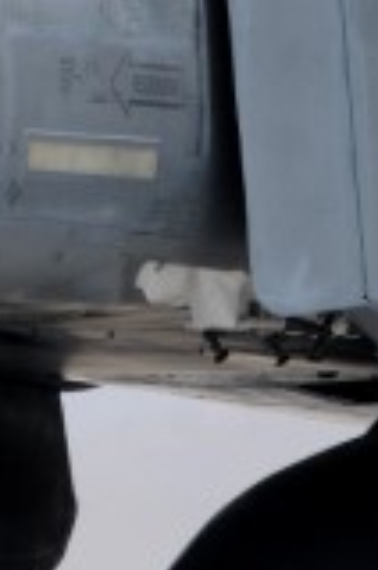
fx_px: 35589
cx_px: -52
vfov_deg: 0.9
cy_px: 0
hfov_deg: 0.6
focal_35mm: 2250
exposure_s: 1/500
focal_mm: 300
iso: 200
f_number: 9
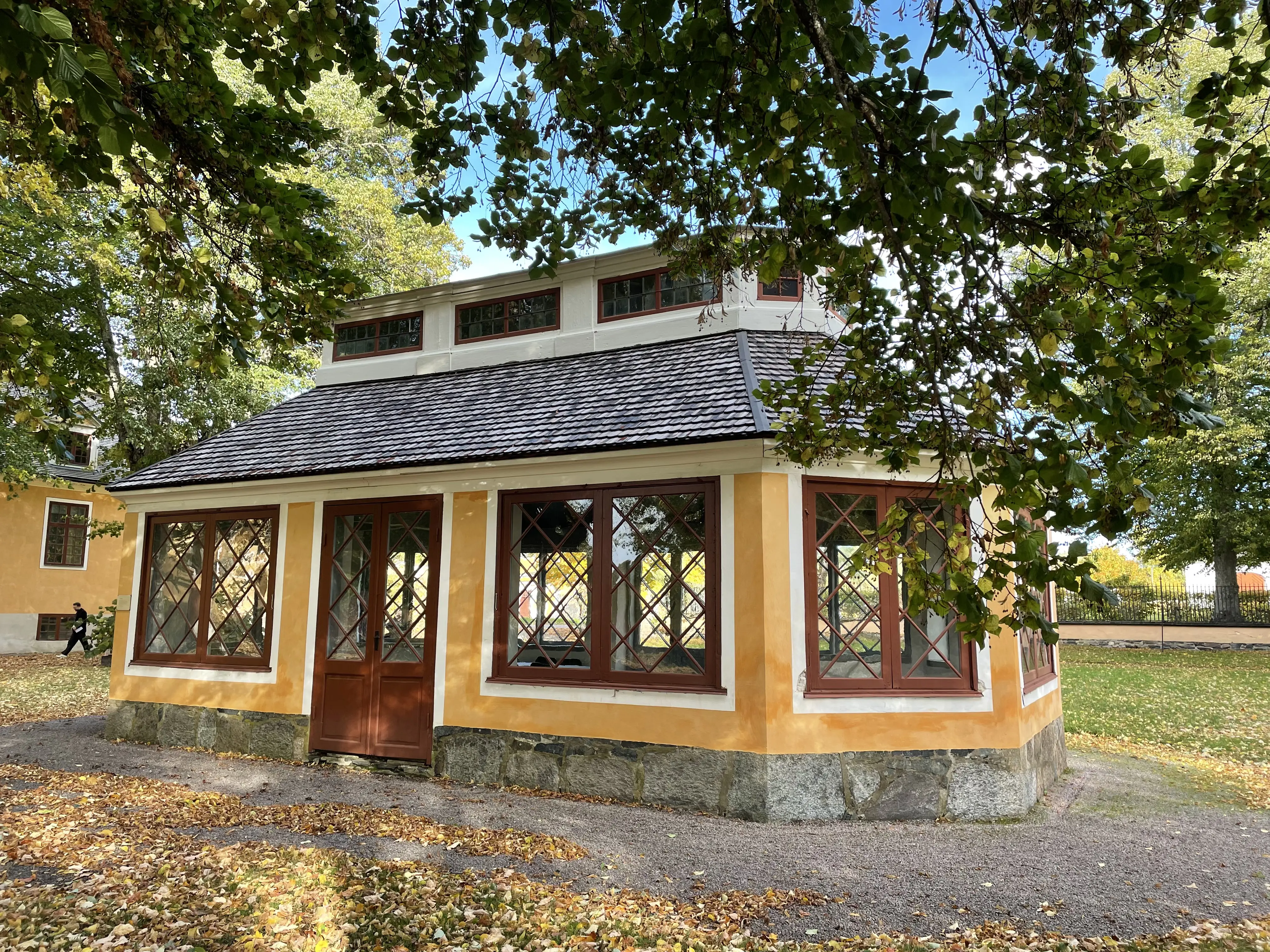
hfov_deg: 67.3
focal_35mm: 26
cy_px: 476
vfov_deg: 53.1
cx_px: 635
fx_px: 954
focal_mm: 4.2
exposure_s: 1/198
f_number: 1.6
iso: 32
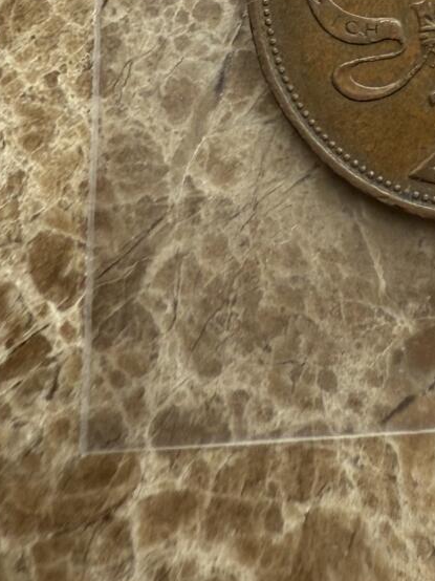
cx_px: 496
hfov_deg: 18.1
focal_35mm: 78
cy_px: -212
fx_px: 1308
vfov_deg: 22.0
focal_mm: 2.22
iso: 40
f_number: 2.2
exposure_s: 1/157
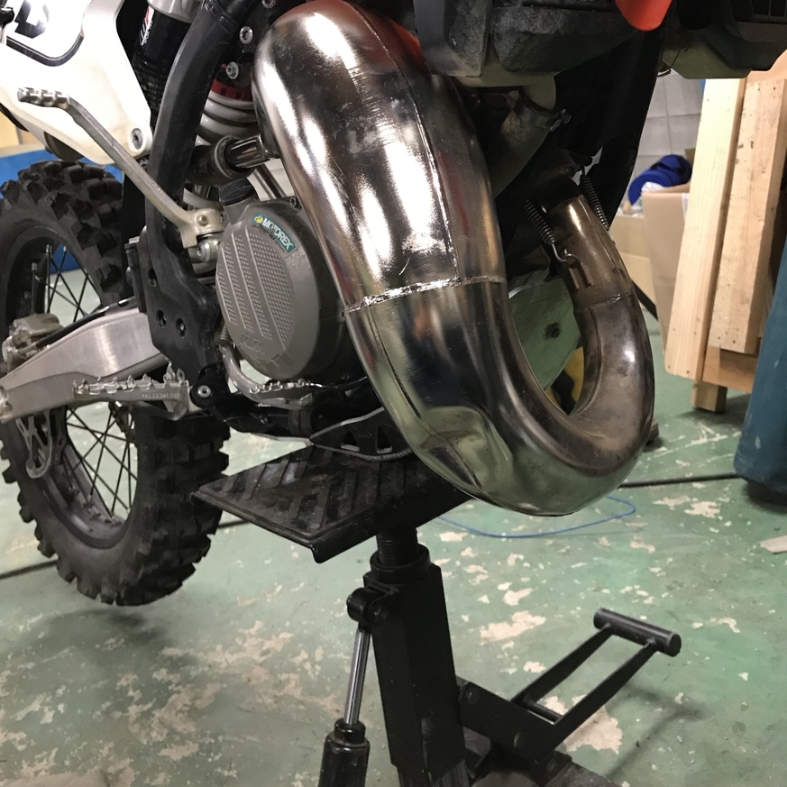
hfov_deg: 48.4
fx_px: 875
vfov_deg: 47.8
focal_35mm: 34
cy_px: 279
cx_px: 382
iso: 100
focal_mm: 3.99
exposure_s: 1/15
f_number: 1.8
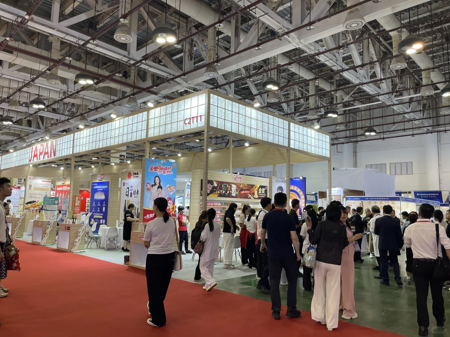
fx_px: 325
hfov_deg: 69.4
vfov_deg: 54.9
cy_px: 168
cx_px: 225
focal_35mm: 25
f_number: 1.6
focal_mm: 5.1
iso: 64
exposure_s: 1/100
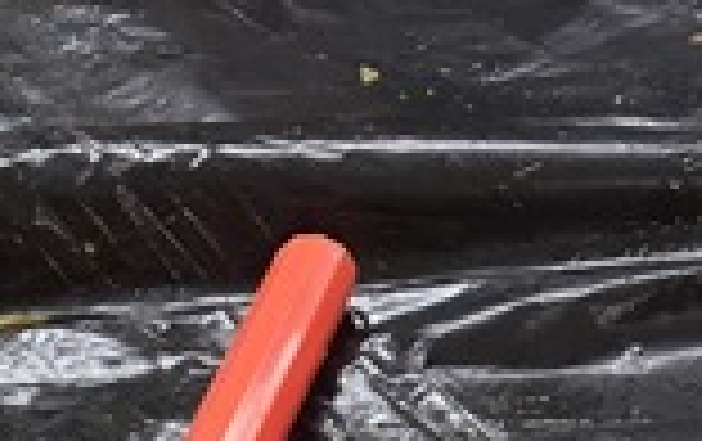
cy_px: -873
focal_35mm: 160
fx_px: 3066
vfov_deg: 7.3
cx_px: 940
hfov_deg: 12.6
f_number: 1.7
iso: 80
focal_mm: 6.3
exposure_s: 1/65.1
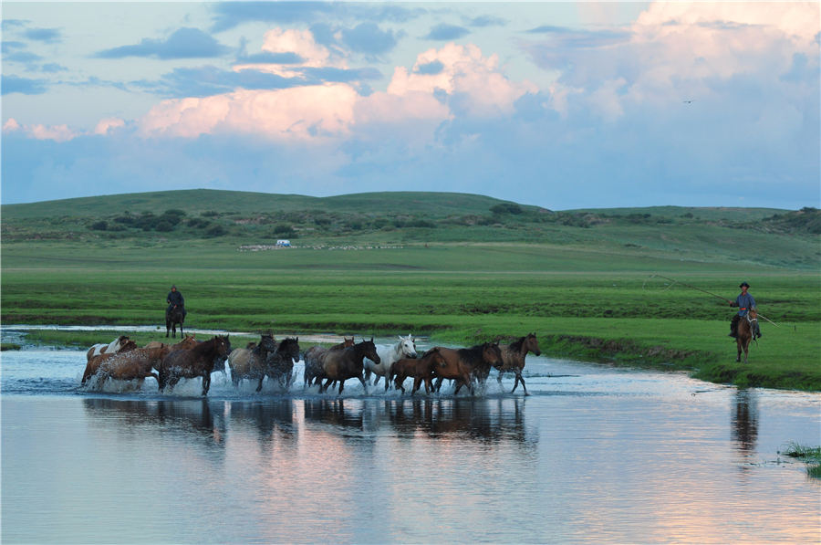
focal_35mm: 138
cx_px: 410
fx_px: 3142
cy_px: 272
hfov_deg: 14.9
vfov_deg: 9.9
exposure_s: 1/125
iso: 500
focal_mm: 92
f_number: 5.6
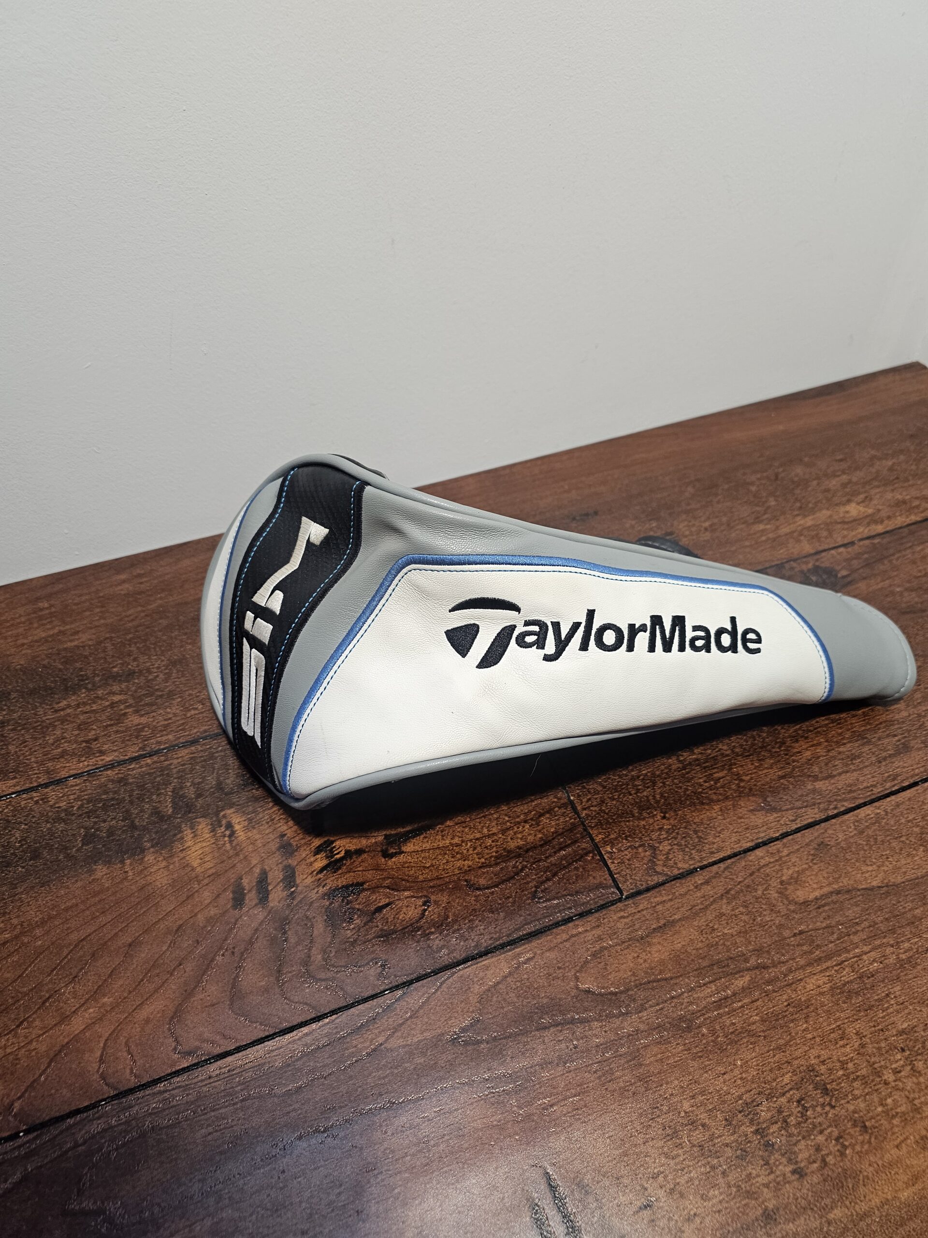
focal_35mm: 23
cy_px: 619
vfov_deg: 73.9
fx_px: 822
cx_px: 464
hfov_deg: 58.9
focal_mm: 6.3
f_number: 1.7
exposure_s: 1/120
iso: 125
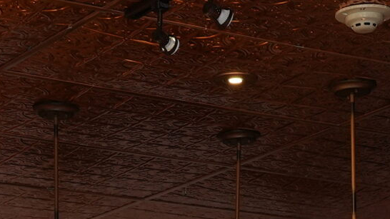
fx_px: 1779
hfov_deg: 12.5
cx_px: 76
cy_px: 548
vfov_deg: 6.7
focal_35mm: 172
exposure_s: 1/160
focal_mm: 35
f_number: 5
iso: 500
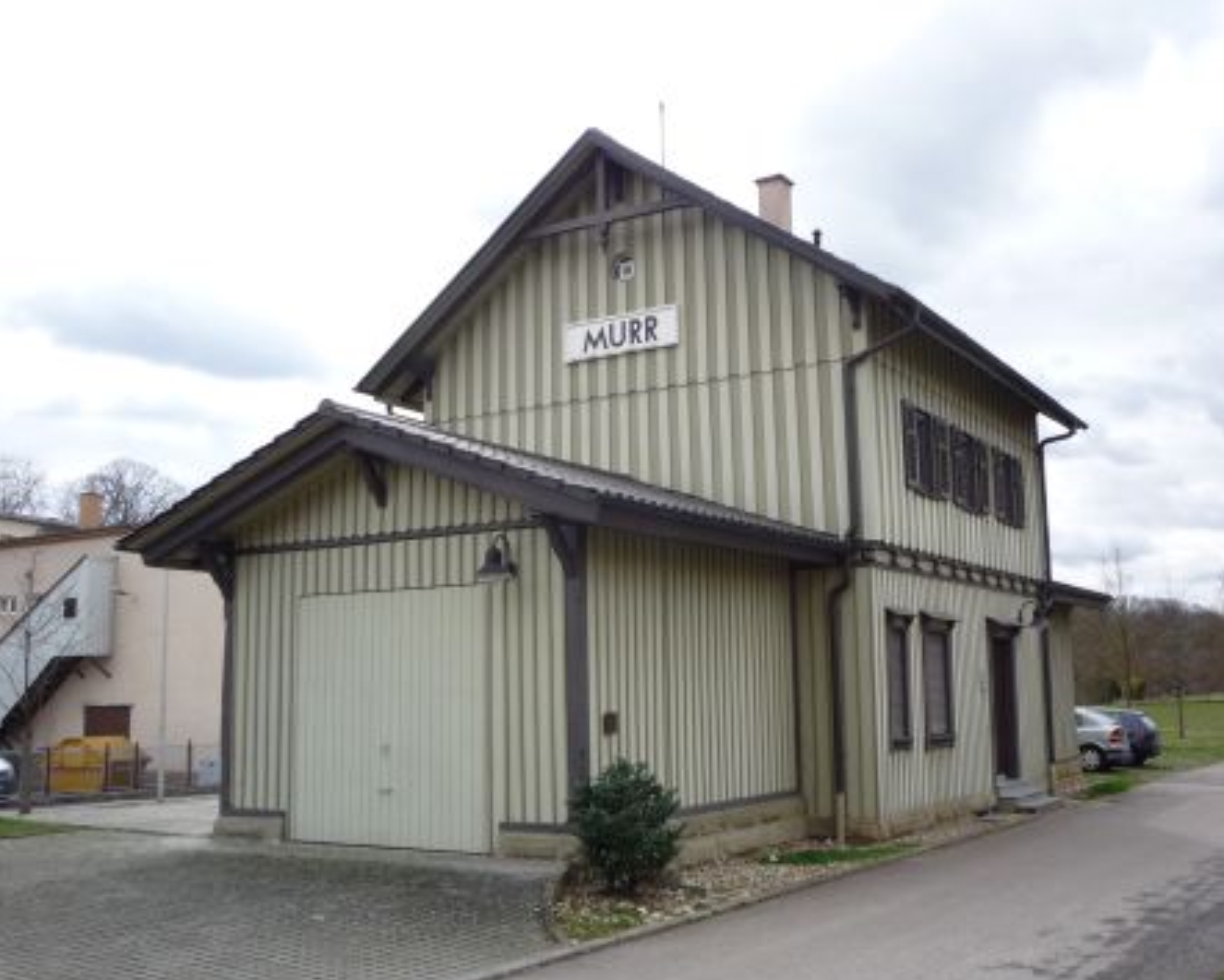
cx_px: 656
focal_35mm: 36
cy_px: 493
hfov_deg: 50.2
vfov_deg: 41.2
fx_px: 1305
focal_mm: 5.2
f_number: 4
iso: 100
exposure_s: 1/400
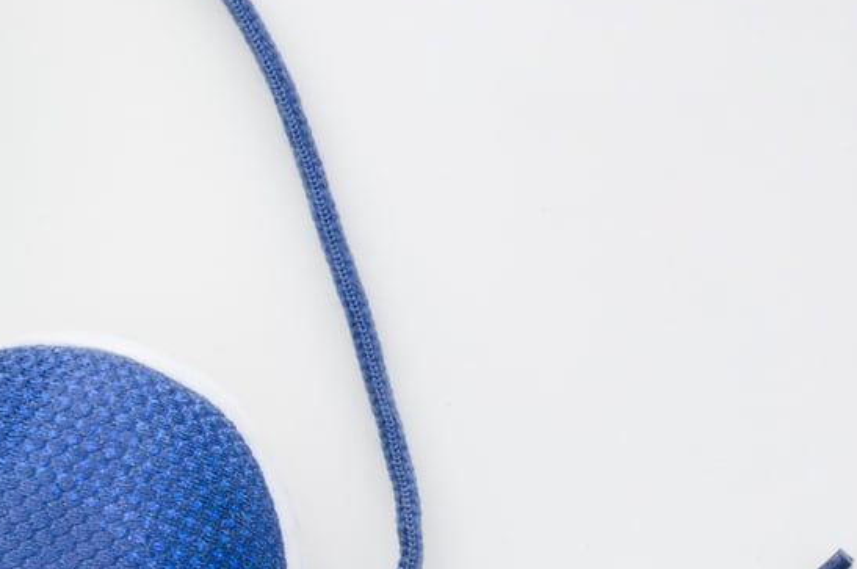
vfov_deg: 5.8
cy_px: 550
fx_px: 5628
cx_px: 1153
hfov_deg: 8.6
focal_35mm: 237
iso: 100
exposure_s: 1/15
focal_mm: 45
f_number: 13
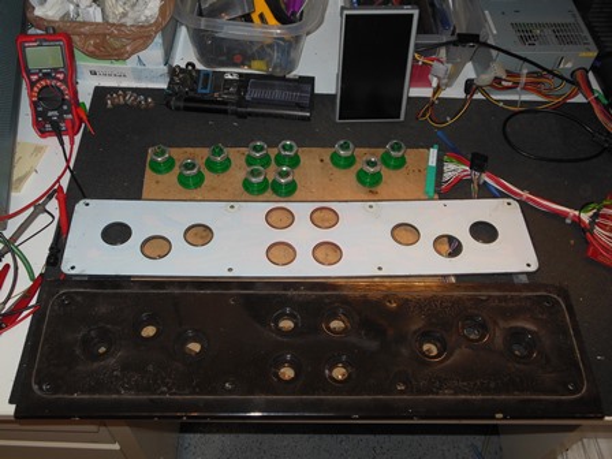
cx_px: 306
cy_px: 230
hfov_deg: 55.4
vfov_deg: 42.9
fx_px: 583
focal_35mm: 33
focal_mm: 6
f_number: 3.5
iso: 200
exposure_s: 1/30
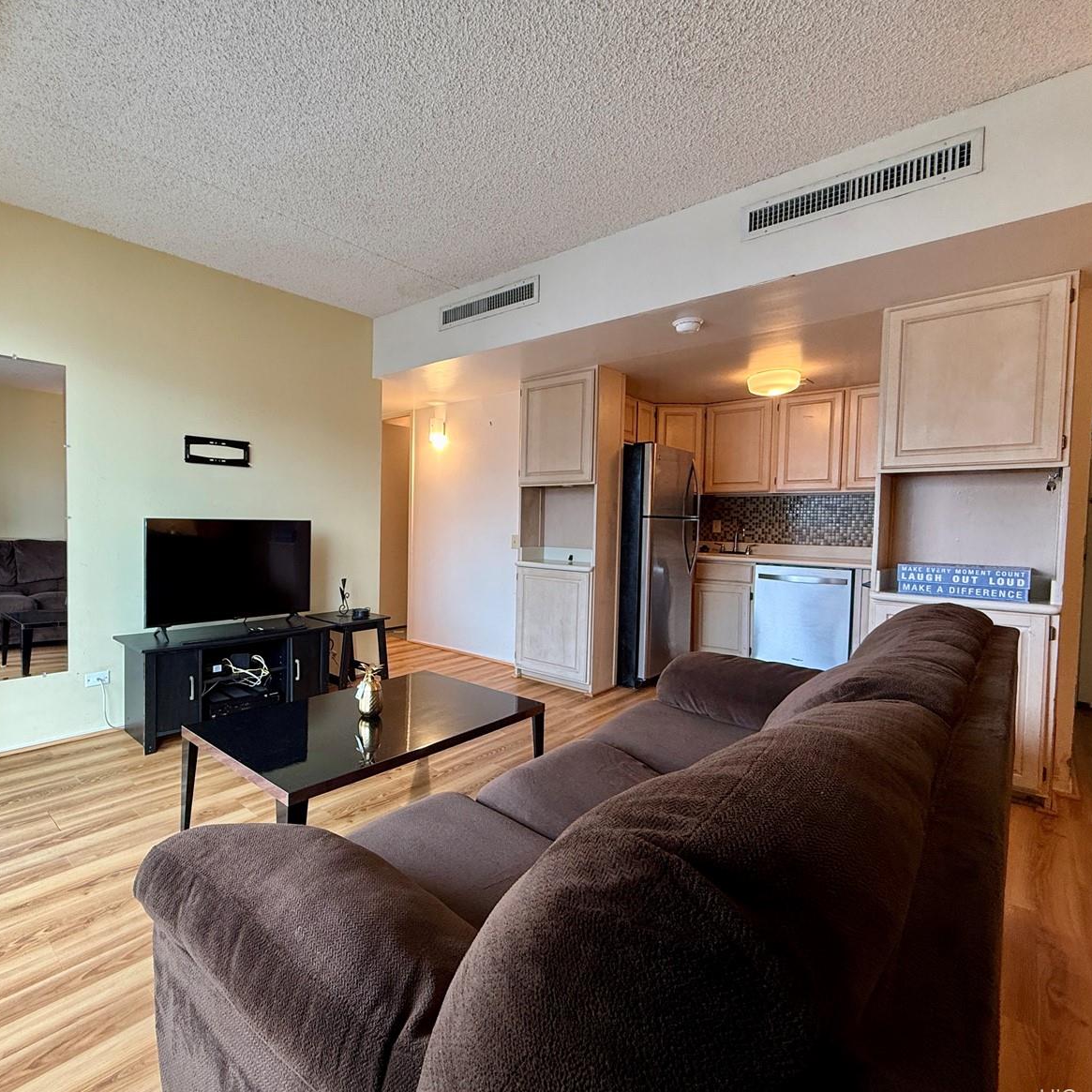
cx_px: 428
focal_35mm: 17
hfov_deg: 82.8
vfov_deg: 84.0
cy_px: 545
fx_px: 607
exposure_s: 1/120
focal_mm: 2.22
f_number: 2.2
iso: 200
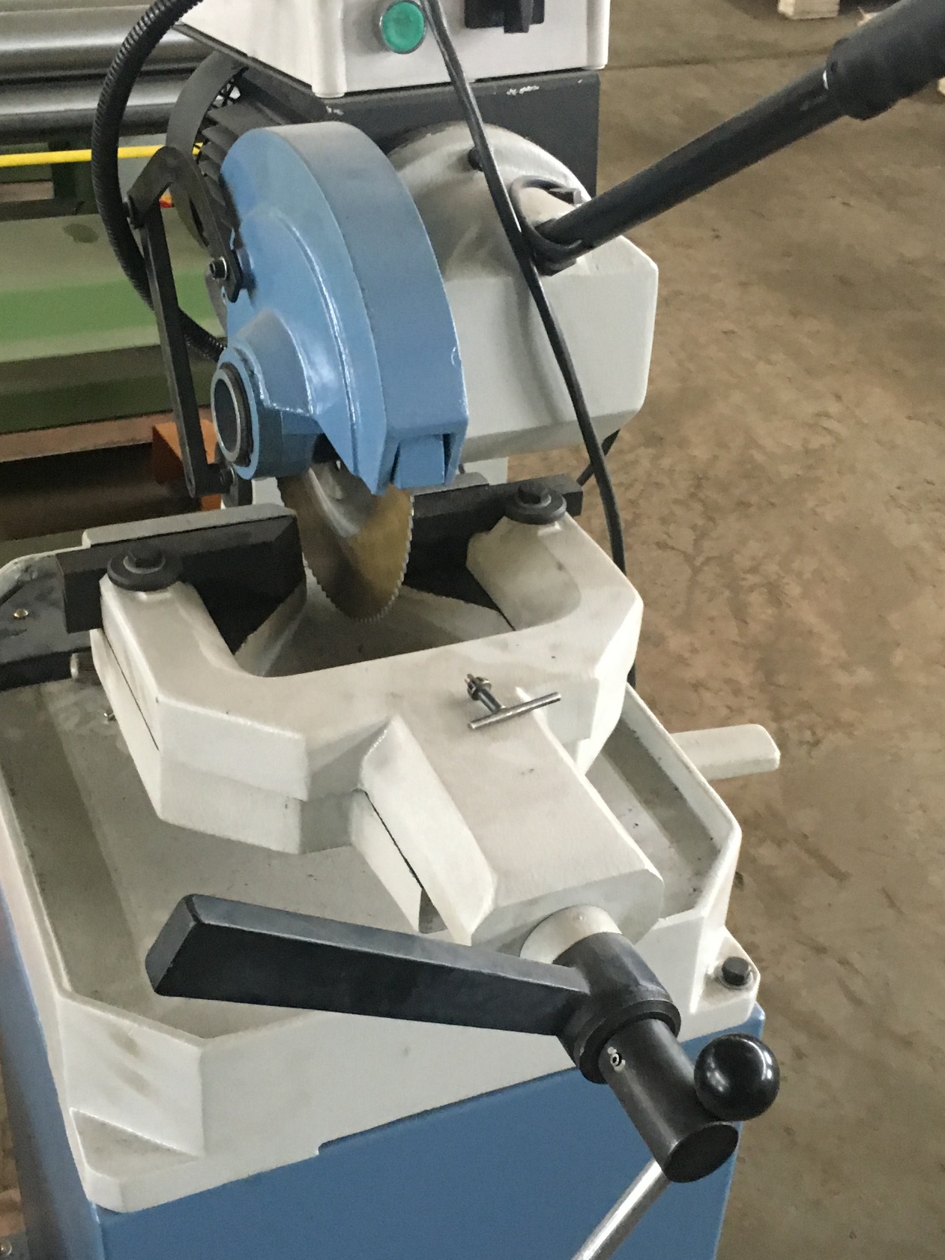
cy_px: 696
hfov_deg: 31.5
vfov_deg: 41.2
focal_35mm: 46
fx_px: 1674
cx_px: 528
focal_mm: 4.15
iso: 200
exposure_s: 1/17
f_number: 2.2
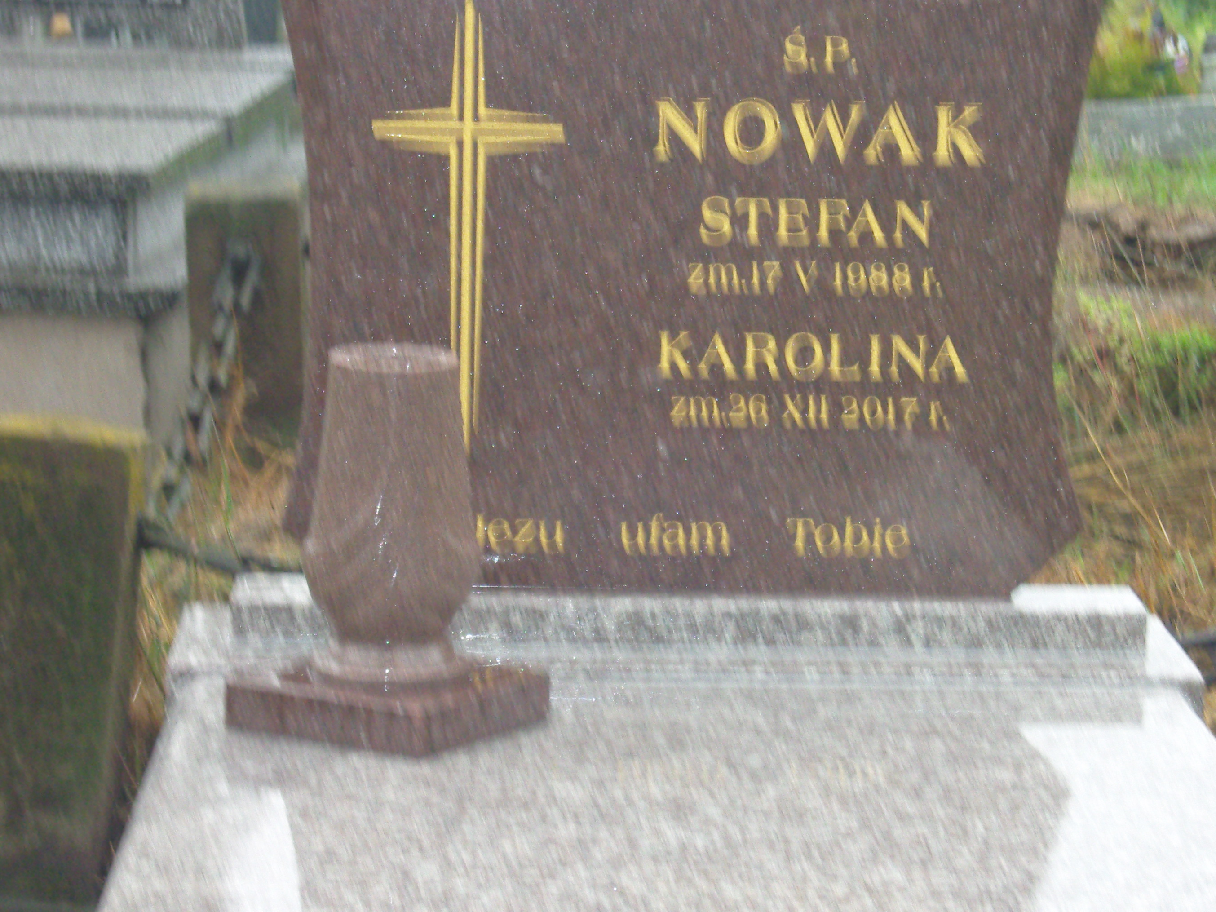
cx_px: 658
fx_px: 4321
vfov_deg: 12.0
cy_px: 520
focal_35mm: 123
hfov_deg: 16.0
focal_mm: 21.9
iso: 400
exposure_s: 1/60
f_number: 5.2
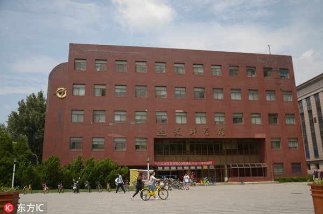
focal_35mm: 33
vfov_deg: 39.8
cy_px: 107
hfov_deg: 57.3
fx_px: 295
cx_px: 162
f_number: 4.5
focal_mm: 22
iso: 250
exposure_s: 1/2500
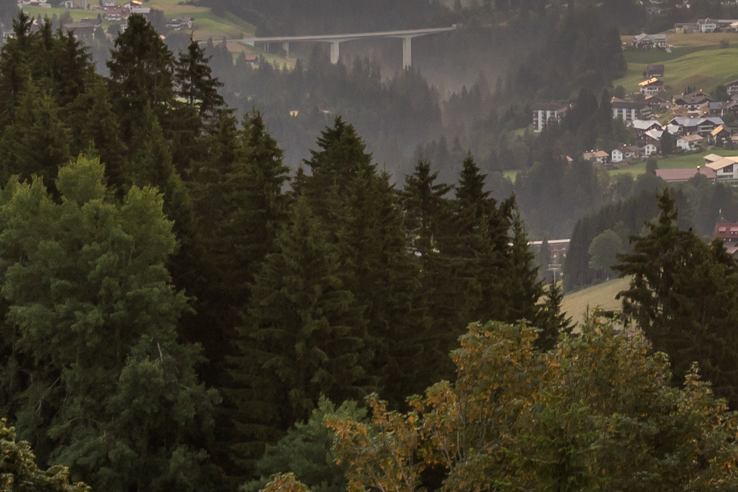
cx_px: 946
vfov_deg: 6.7
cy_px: -44
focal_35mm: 205
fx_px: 4202
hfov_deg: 9.9
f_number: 7.1
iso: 100
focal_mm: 51
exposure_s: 1/100
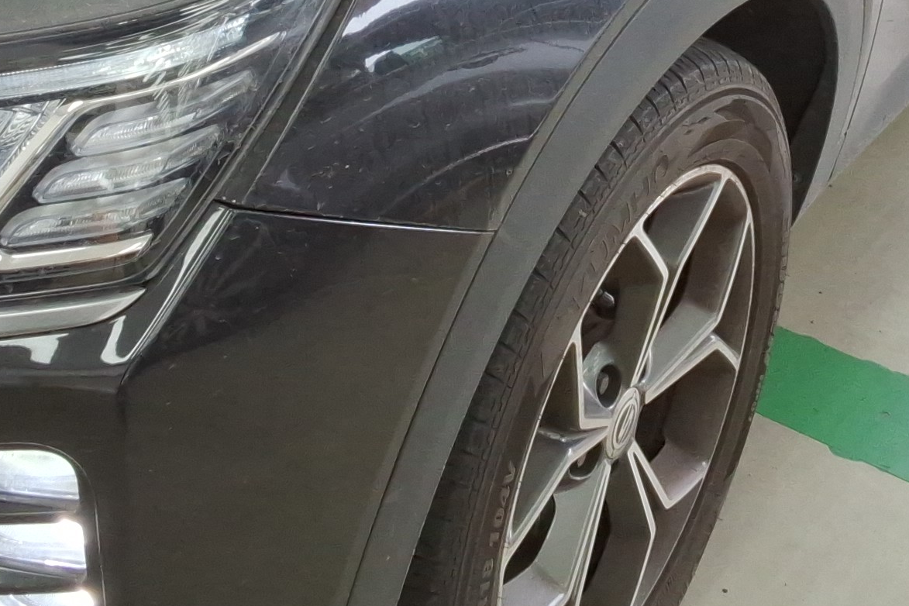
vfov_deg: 16.1
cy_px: -158
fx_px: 2045
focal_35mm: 81
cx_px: 497
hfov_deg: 25.0
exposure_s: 1/120
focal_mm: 2.91
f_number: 1.9
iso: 34
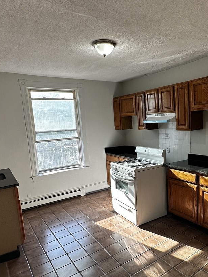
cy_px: 152
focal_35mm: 26
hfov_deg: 52.2
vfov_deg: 67.2
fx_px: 208
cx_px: 135
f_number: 2.2
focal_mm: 2.22
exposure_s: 1/120
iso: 50
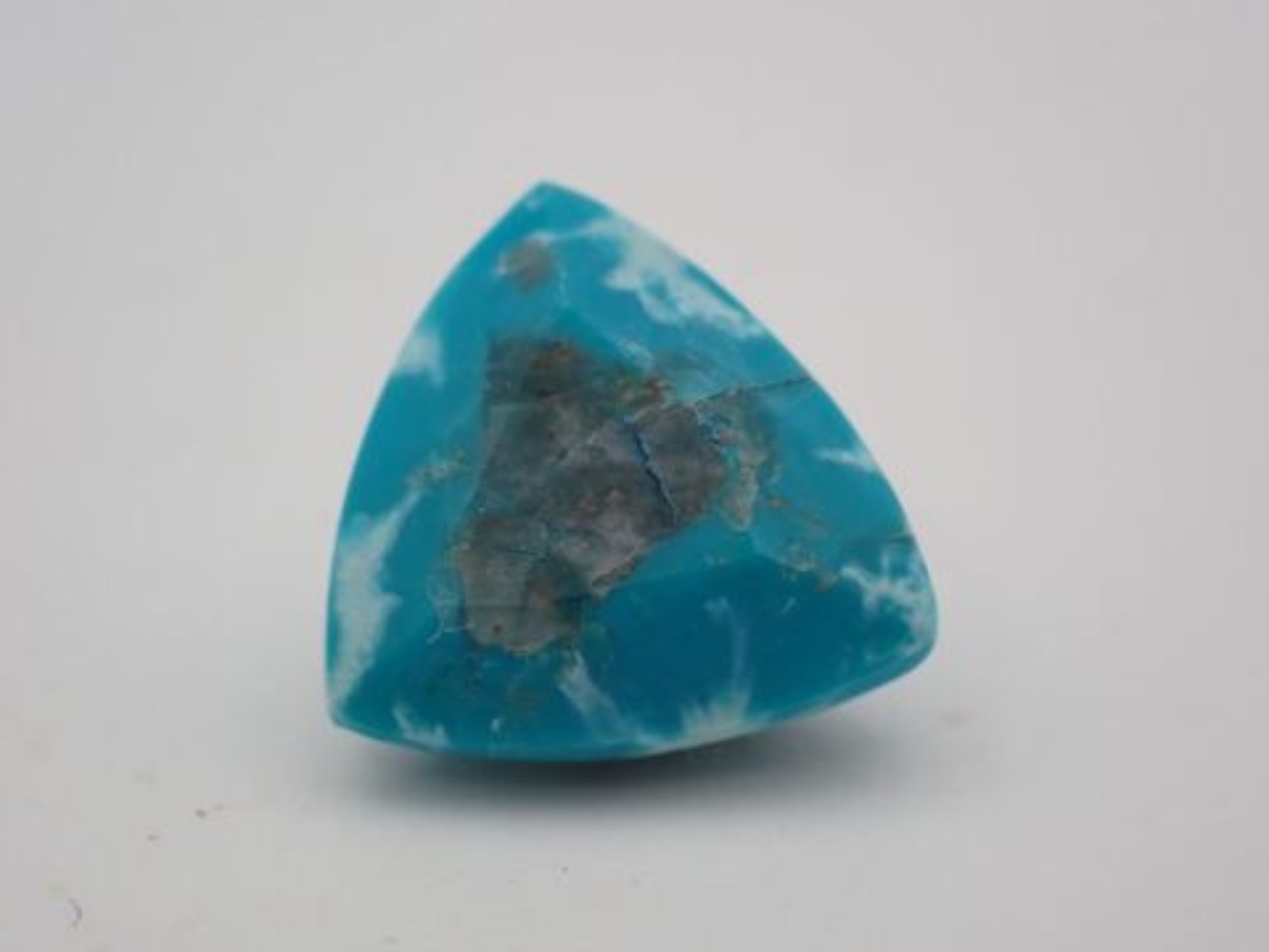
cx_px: 634
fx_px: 3666
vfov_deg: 14.8
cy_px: 476
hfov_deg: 19.6
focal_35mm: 100
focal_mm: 18
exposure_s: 1/250
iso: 100
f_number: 6.3
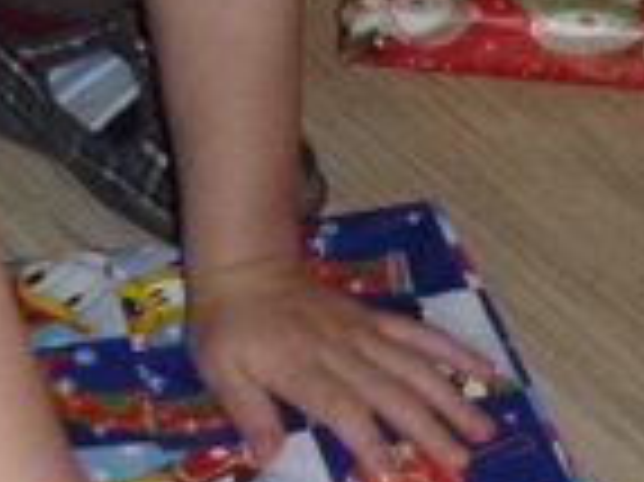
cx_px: 18
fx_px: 2602
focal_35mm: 140
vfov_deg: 10.6
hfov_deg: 13.9
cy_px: 135
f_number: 3.1
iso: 400
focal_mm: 4.5
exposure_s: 1/60
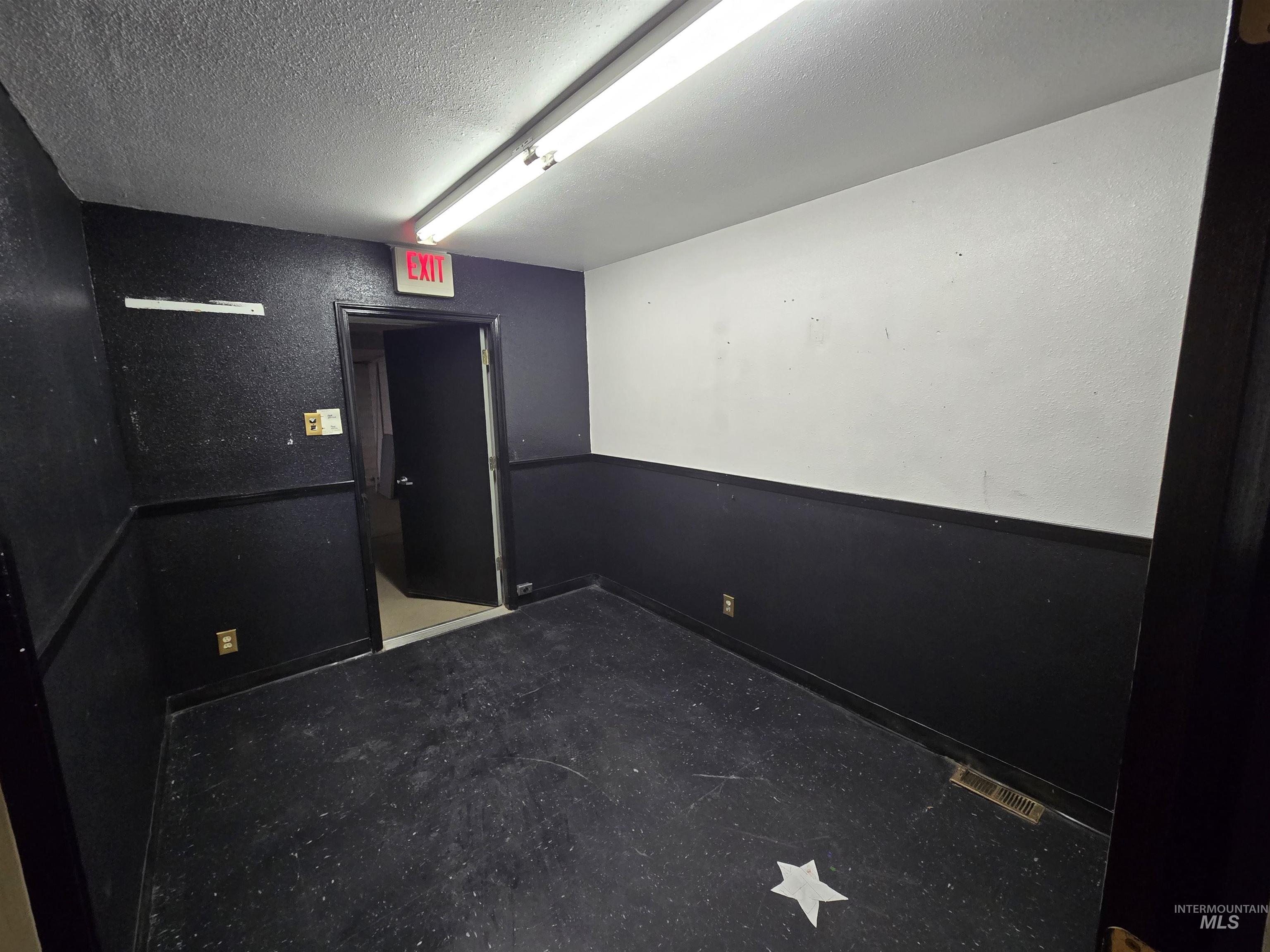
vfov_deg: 89.9
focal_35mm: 13
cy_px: 476
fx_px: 477
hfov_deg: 106.2
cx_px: 635
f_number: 2.2
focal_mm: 2.2
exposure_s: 1/60
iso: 200
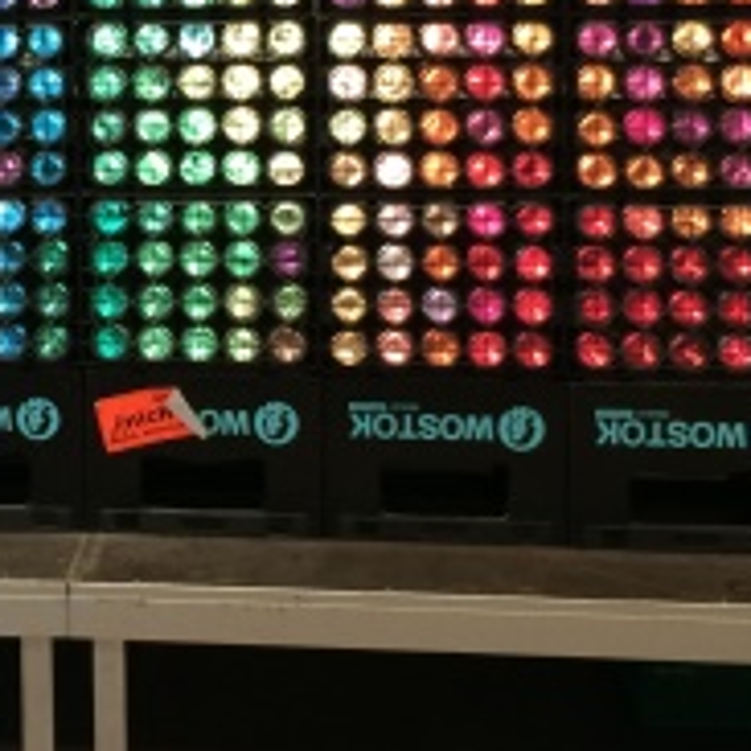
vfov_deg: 19.7
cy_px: 131
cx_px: 41
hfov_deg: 19.5
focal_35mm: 87
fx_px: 2135
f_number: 2.2
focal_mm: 4.12
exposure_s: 1/30
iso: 64
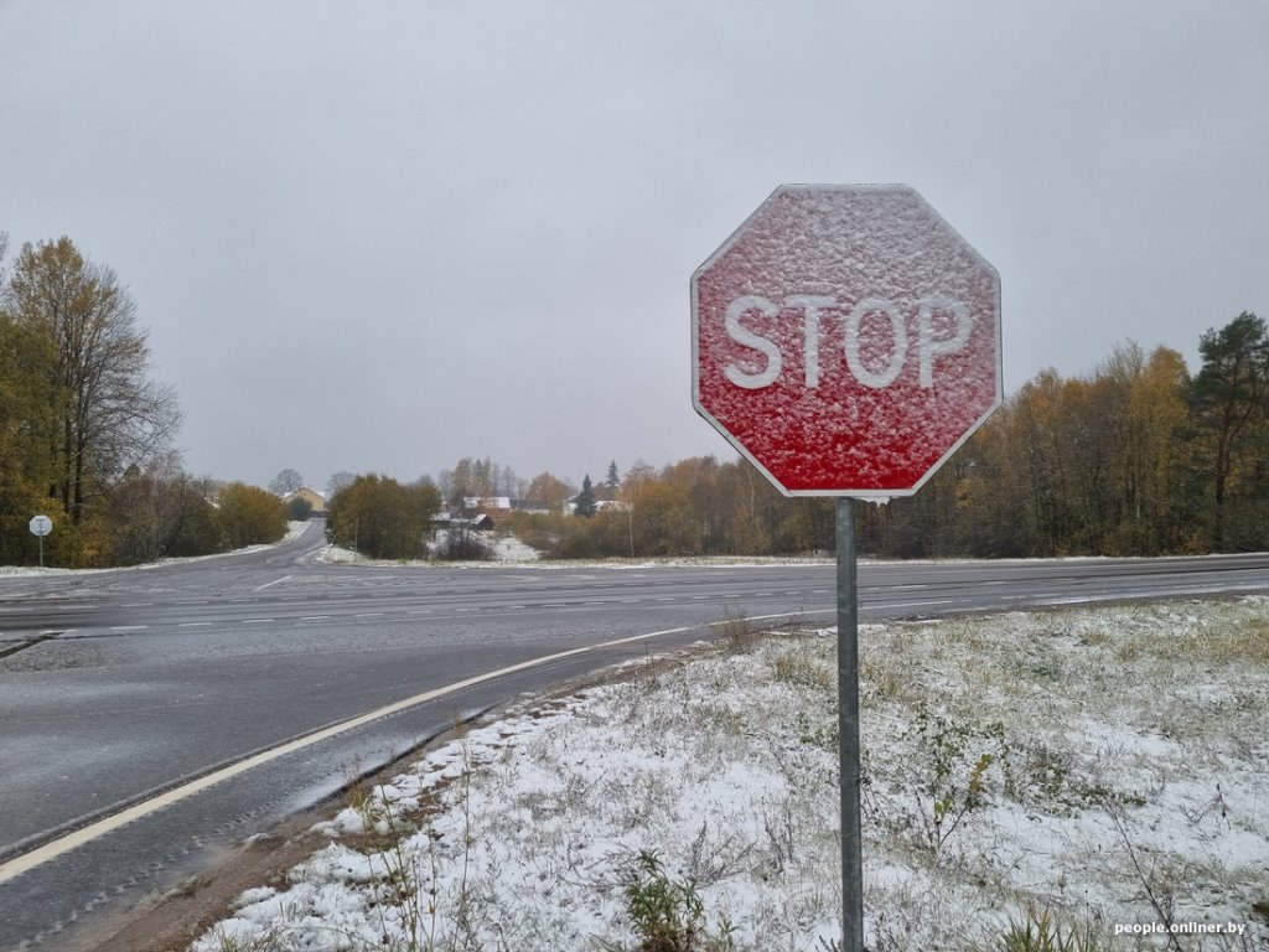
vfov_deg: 53.1
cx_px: 634
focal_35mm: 26
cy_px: 476
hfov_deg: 67.3
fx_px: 953
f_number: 1.8
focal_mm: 5.4
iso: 50
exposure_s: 1/546
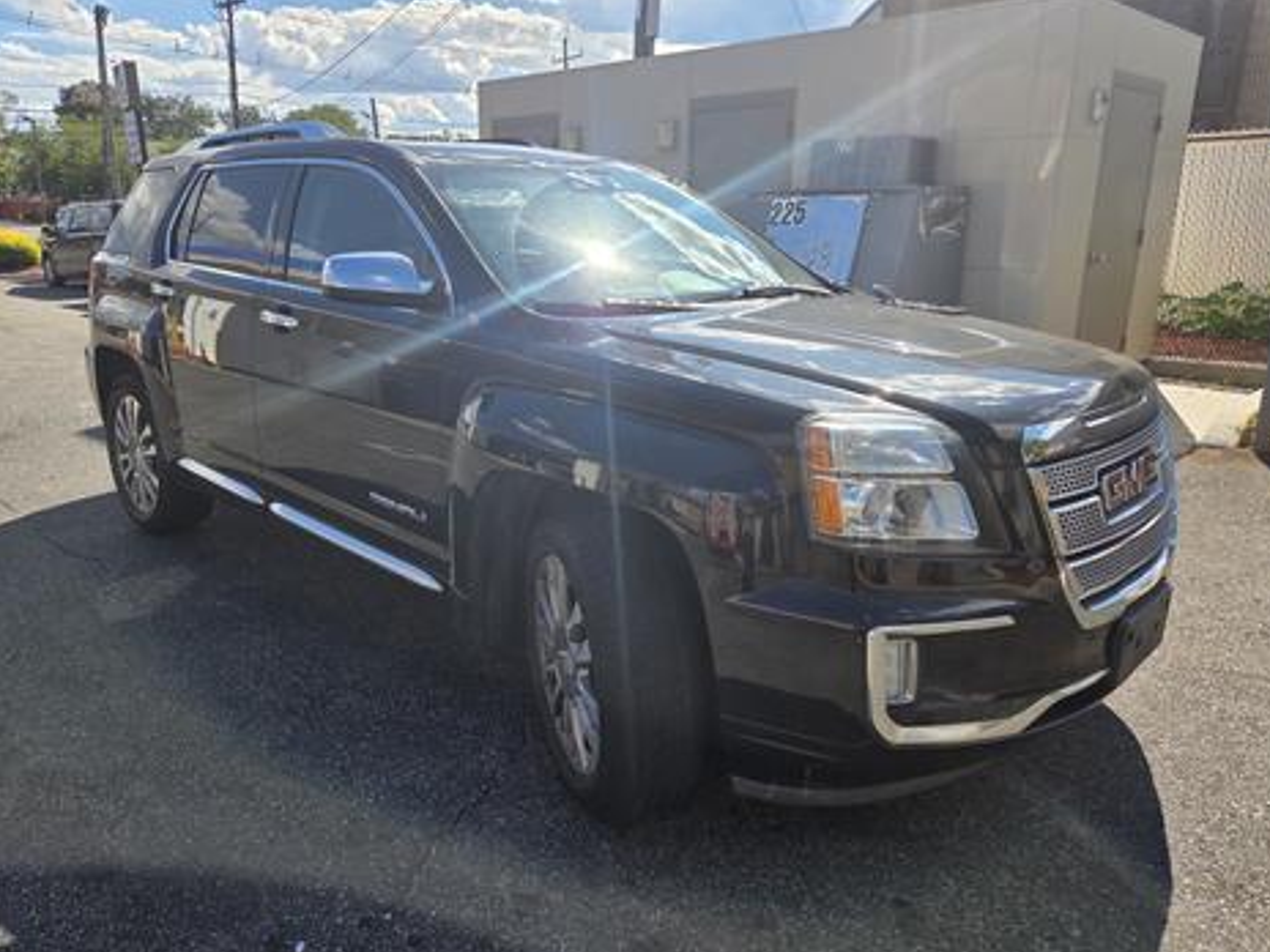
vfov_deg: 54.9
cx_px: 599
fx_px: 917
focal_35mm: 25
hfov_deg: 69.3
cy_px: 462
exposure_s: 1/4365
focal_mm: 5.4
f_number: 1.8
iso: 80
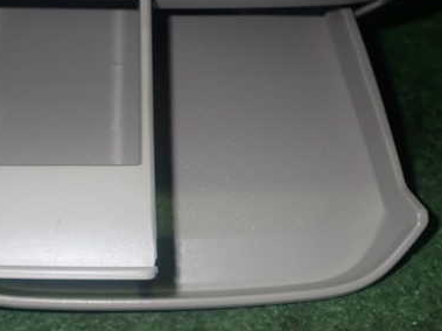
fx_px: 728
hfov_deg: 33.6
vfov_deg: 25.5
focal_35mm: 57
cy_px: 100
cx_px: 156
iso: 320
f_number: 7.1
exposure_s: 1/40
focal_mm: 6.37
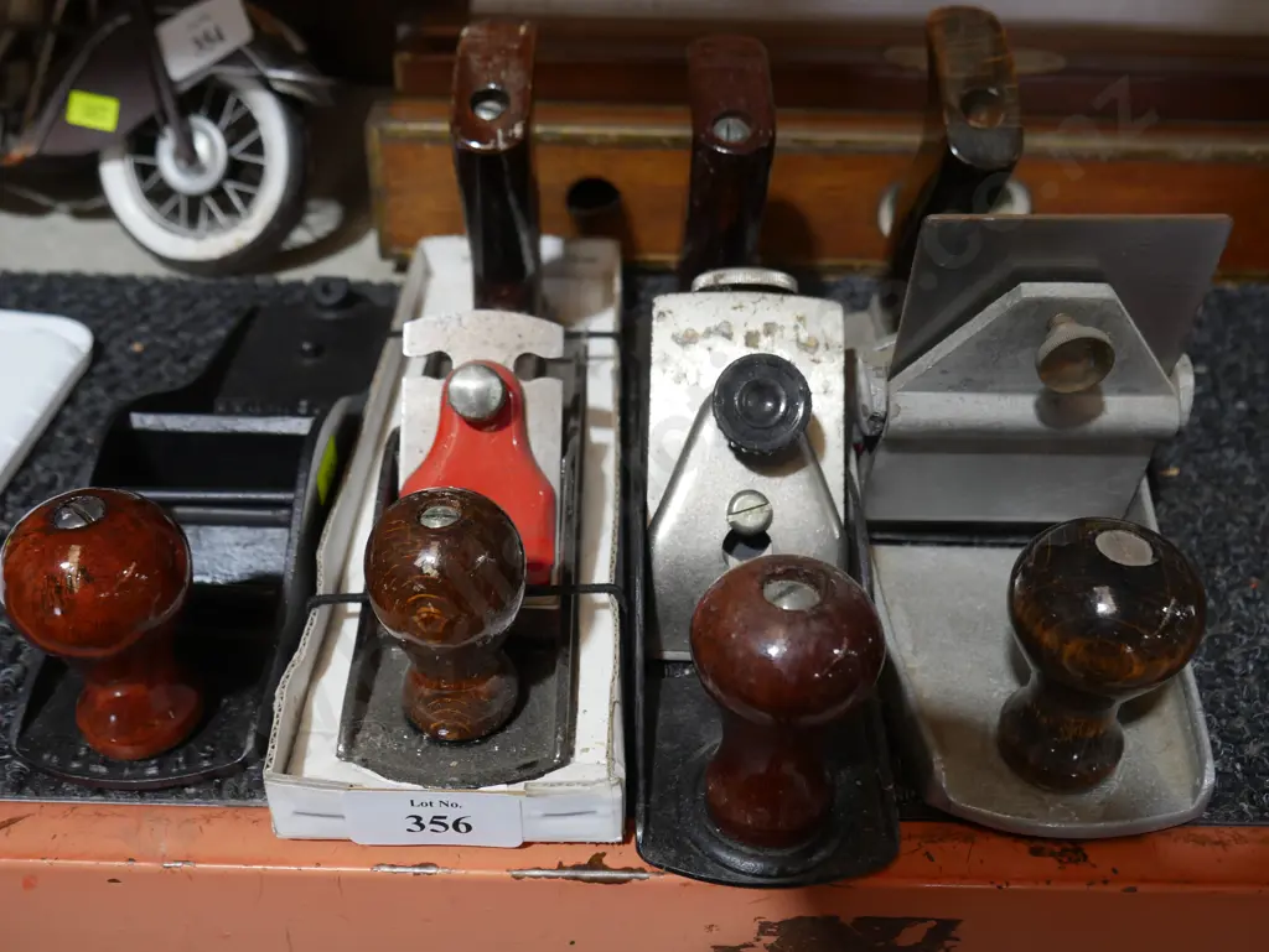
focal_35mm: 32
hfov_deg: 56.8
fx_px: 1174
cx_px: 634
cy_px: 476
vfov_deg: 44.2
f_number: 4.5
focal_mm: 16
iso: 400
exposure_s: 1/60
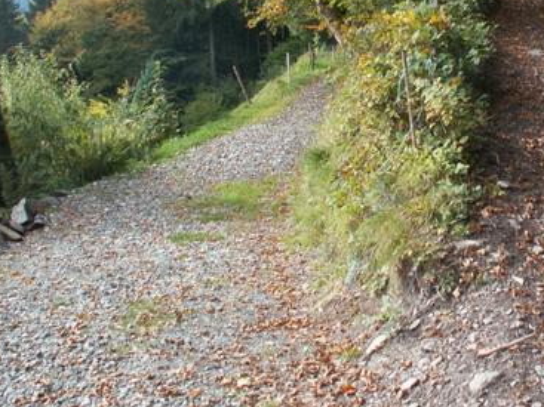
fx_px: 958
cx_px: 437
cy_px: 77
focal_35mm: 61
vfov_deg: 23.6
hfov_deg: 30.9
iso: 50
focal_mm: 5.86
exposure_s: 1/50
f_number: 3.5
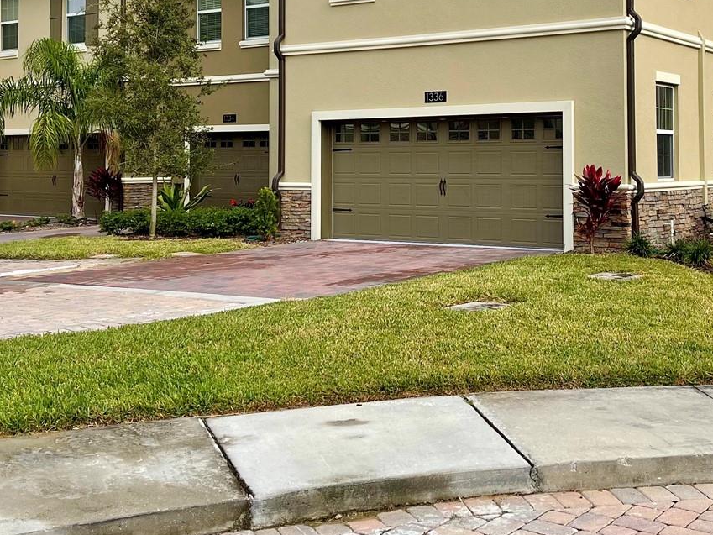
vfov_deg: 29.2
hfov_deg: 38.5
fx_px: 1009
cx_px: 469
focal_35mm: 49
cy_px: 129
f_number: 1.6
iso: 32
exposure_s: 1/2924
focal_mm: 5.1
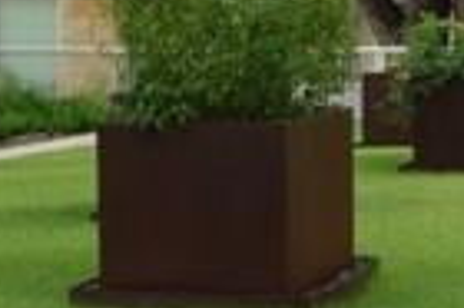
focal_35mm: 217
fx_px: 2794
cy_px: 33
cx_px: -162
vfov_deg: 6.3
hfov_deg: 9.3
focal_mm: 10.4
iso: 125
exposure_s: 1/200
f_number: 5.6
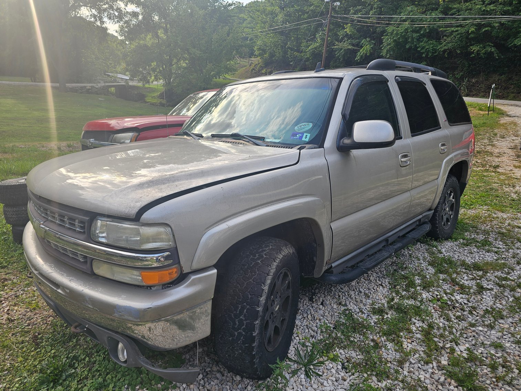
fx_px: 346
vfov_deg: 58.9
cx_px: 260
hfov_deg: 73.9
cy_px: 196
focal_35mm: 23
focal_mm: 6.3
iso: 10
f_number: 1.7
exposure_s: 1/180
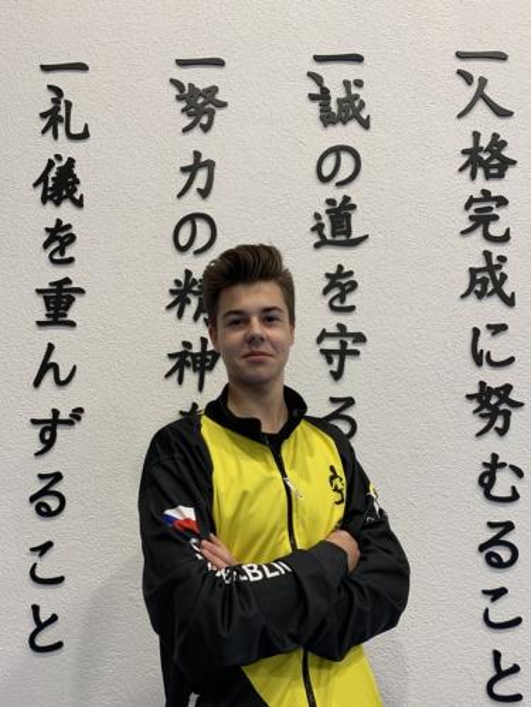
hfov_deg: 53.1
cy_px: 354
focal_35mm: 26
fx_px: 532
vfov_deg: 67.3
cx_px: 266
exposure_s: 1/121
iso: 64
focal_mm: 4.25
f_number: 1.8
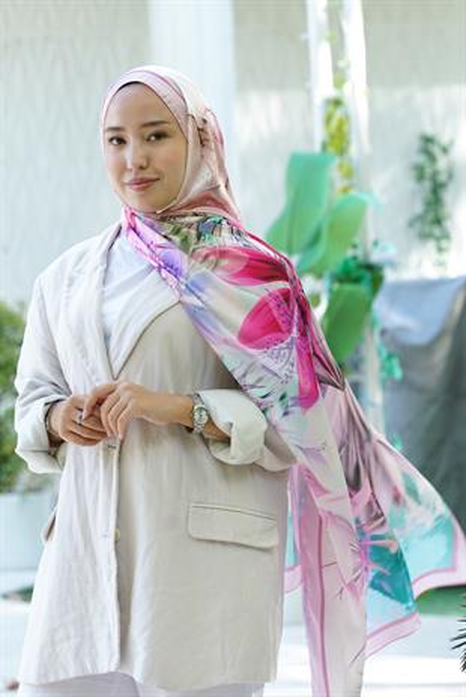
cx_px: 233
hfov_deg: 13.1
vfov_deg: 19.4
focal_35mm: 105
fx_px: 2036
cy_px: 348
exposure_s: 1/125
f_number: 5.6
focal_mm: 105
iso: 640
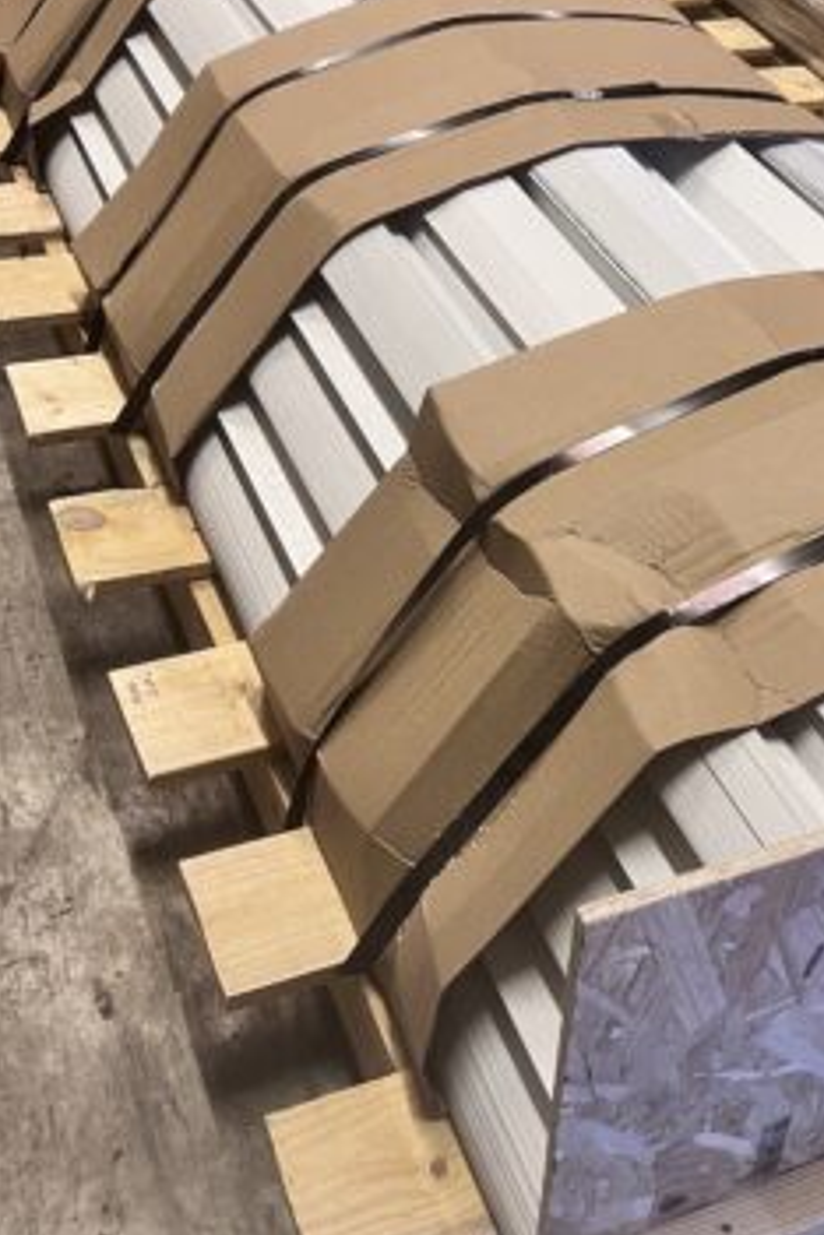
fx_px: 1270
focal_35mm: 37
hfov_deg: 34.8
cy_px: 612
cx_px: 666
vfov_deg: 51.9
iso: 320
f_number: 1.5
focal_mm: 5.7
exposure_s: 1/60
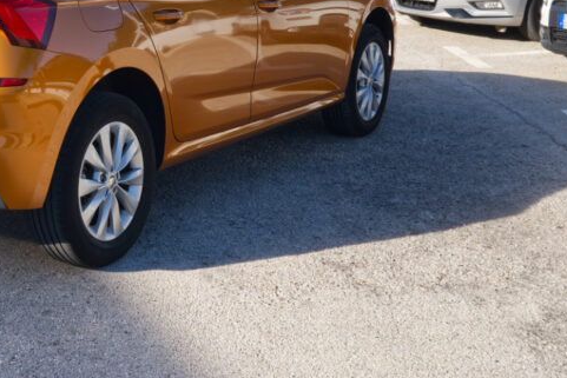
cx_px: 33
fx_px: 1040
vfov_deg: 20.3
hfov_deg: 29.0
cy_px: 64
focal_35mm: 66
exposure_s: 1/125
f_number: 9
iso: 160
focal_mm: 20.9
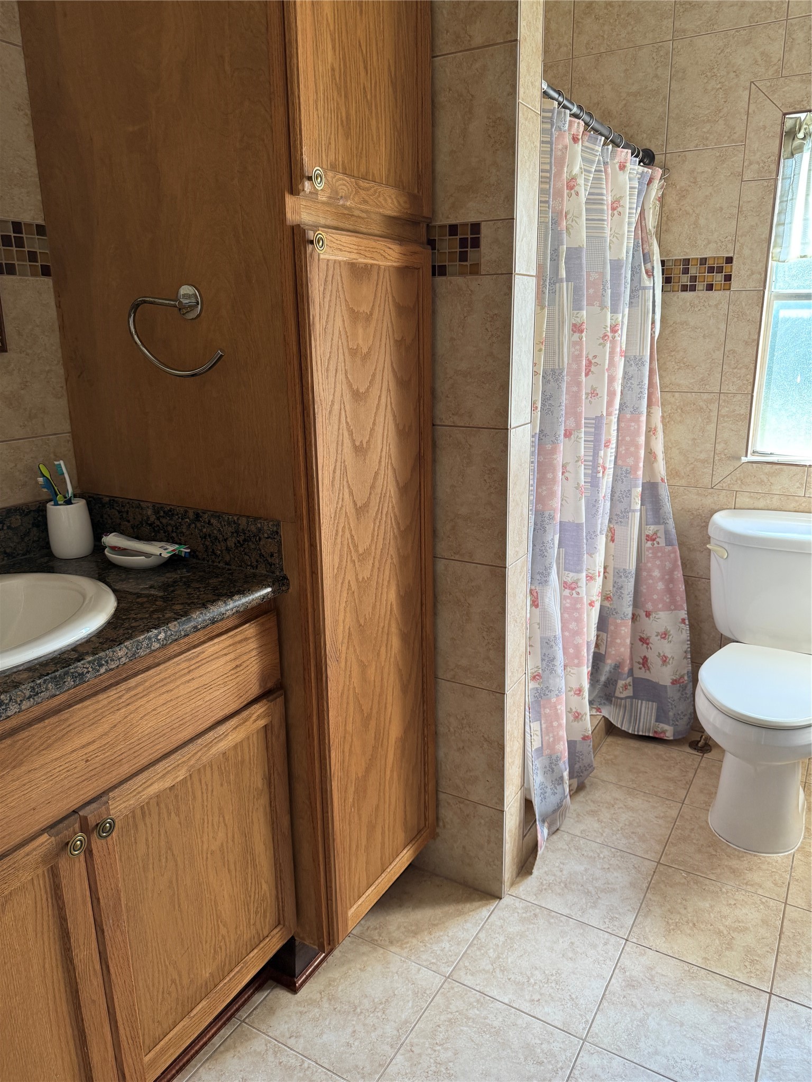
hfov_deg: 56.8
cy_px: 541
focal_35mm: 24
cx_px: 406
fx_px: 751
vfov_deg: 71.6
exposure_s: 1/60
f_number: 1.78
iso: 125
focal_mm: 6.76
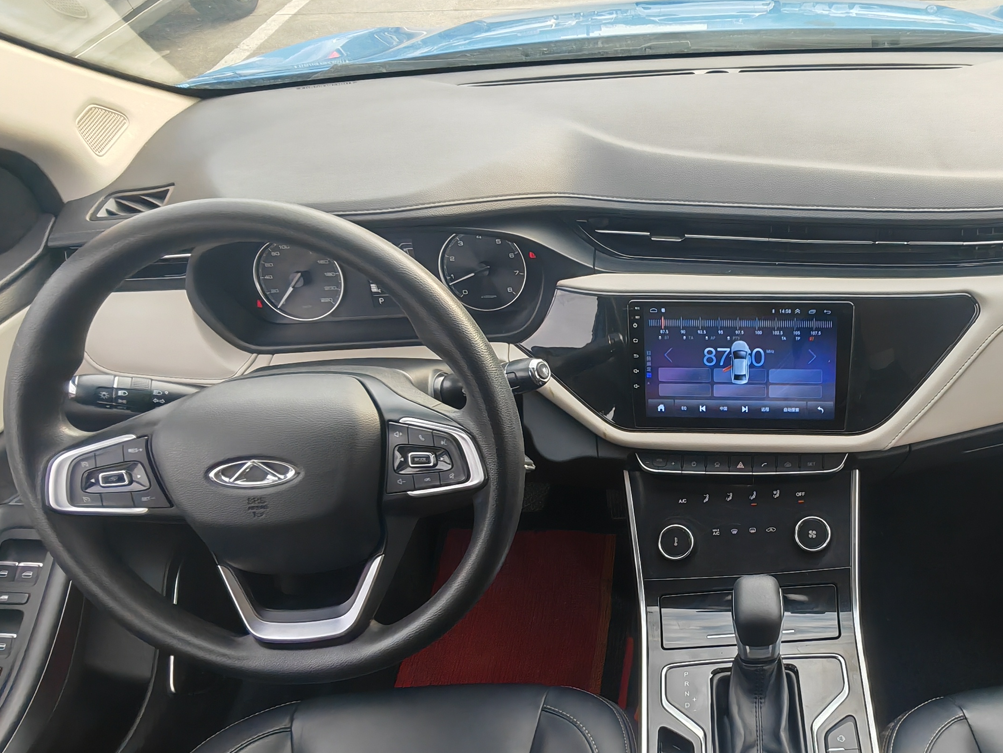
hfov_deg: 57.0
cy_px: 477
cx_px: 750
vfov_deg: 46.3
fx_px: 869
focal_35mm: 30
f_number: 2.2
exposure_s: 1/180
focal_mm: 1.96
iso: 50
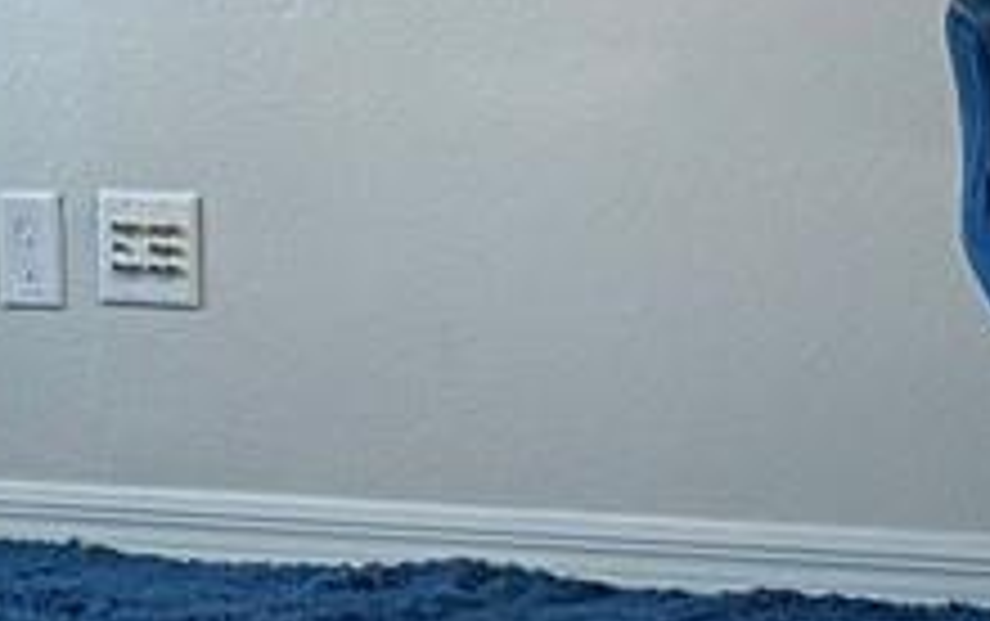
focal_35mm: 185
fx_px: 4997
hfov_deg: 11.3
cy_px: -18
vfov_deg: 7.1
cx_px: 153
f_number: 1.78
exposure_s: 1/120
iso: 160
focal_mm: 6.86
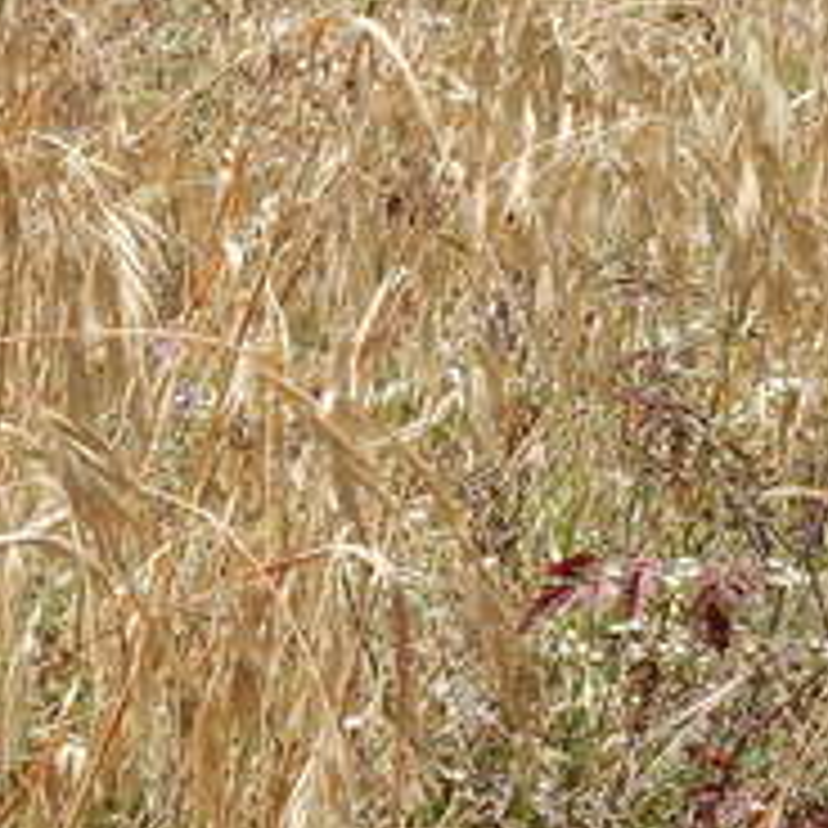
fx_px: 4465
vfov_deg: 10.6
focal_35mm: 165
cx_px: -76
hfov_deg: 10.5
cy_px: 288
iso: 125
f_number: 4.2
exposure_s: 1/640
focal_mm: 7.6
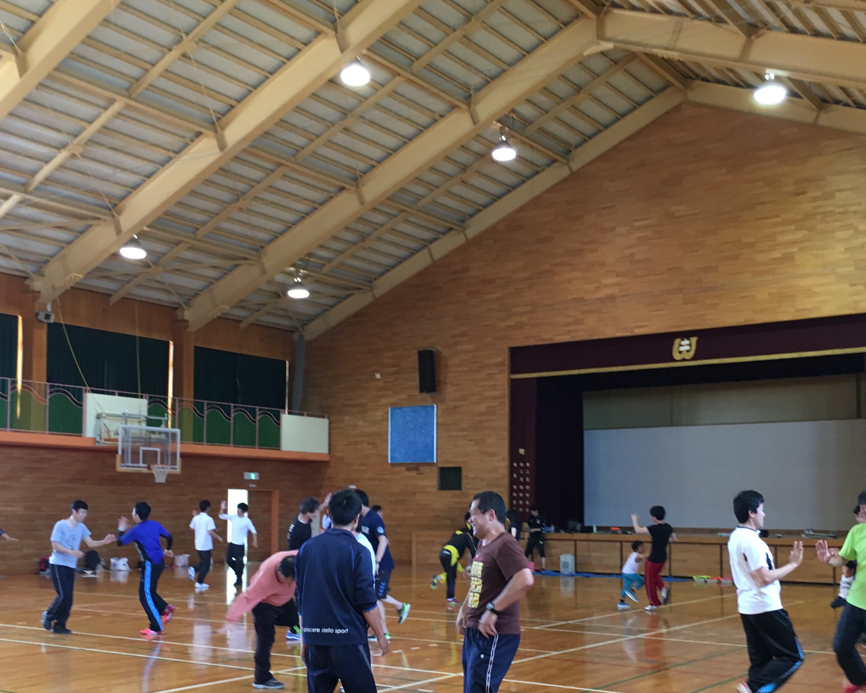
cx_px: 427
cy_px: 454
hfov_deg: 43.8
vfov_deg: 35.4
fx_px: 1077
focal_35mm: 42
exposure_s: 1/30
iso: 80
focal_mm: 4.15
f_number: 2.2
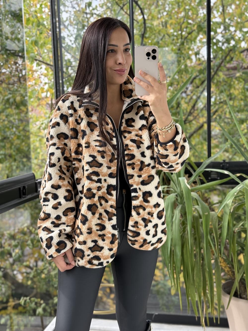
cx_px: 124
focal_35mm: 48
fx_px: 458
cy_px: 166
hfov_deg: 30.3
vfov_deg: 39.7
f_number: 1.78
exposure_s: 1/122
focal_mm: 6.76
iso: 50
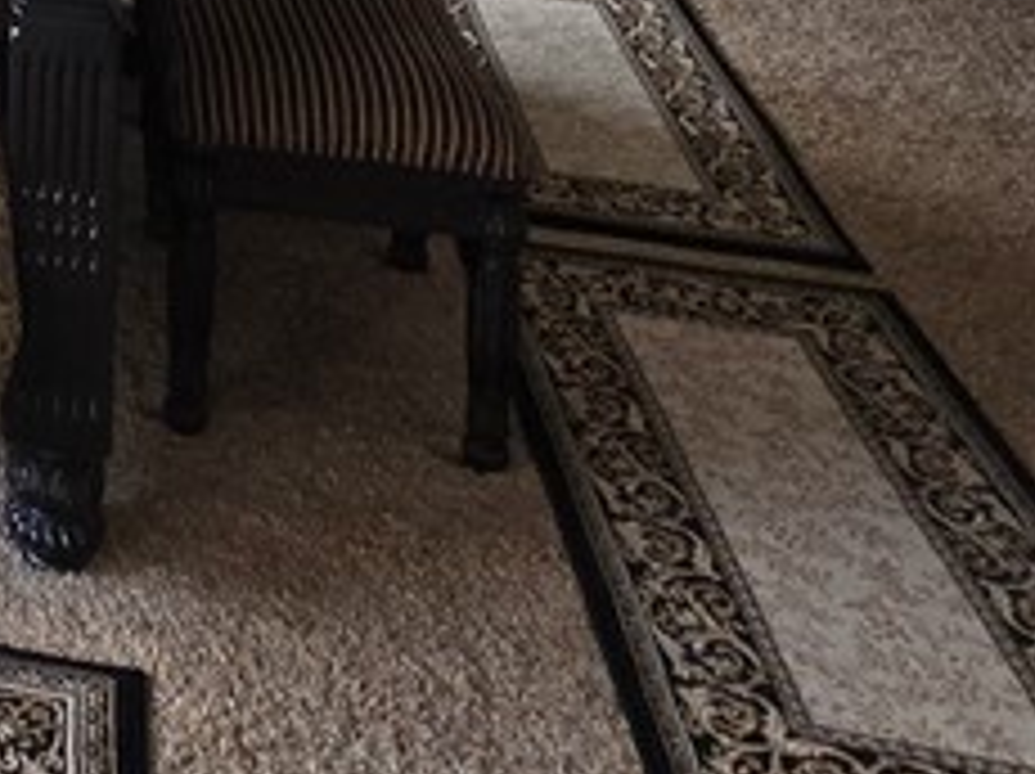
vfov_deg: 18.2
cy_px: -720
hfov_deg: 25.8
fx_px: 1732
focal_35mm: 58
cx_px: -468
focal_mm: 2.2
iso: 125
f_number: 2.2
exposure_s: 1/60
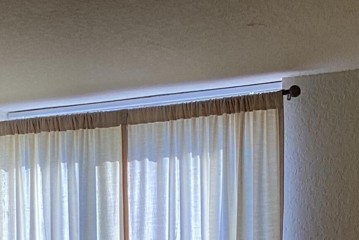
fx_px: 1107
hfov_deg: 18.4
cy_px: 439
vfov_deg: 11.4
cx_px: 151
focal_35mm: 111
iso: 32
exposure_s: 1/120
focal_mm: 3.3
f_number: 2.4
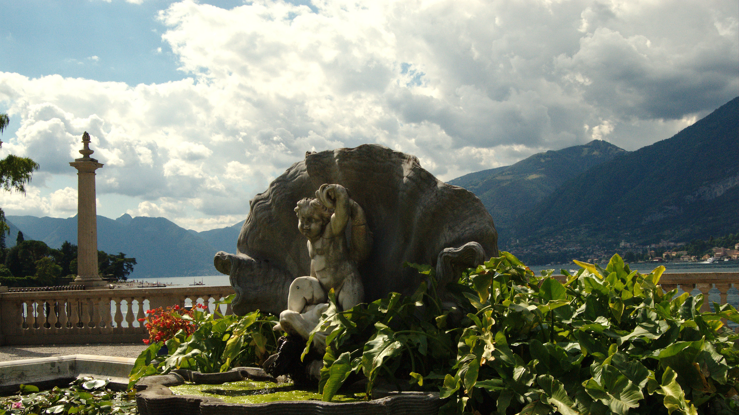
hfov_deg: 49.4
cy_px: 244
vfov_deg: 29.0
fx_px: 803
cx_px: 369
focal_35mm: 41
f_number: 11
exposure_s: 1/1000
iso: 800
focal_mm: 26
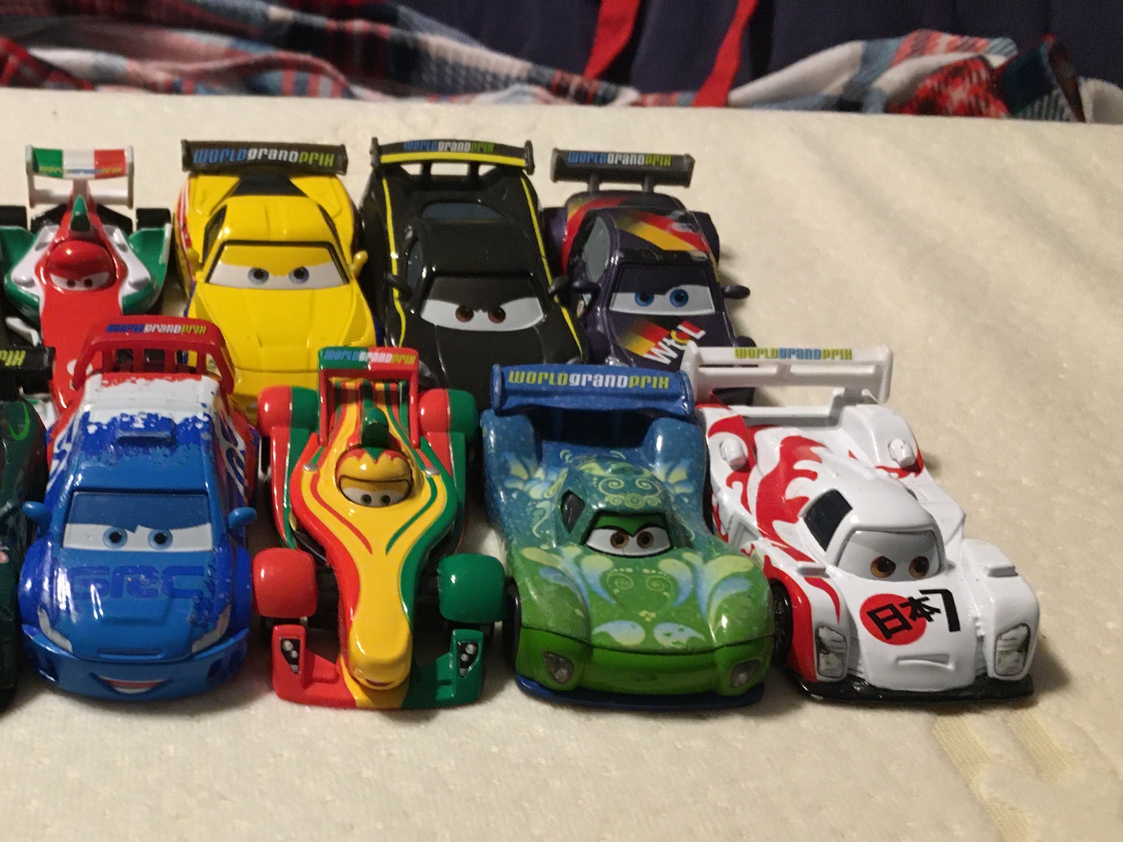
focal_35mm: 46
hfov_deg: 39.9
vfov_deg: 30.8
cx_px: 262
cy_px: 666
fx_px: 1492
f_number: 2.2
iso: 160
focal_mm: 4.15
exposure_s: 1/30
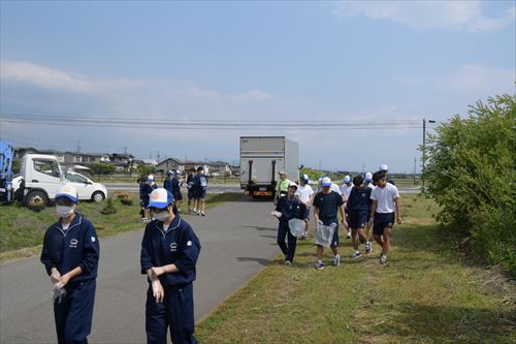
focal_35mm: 32
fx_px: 451
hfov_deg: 59.5
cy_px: 172
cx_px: 258
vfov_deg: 41.7
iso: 3200
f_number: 20
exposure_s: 1/1600
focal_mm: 21
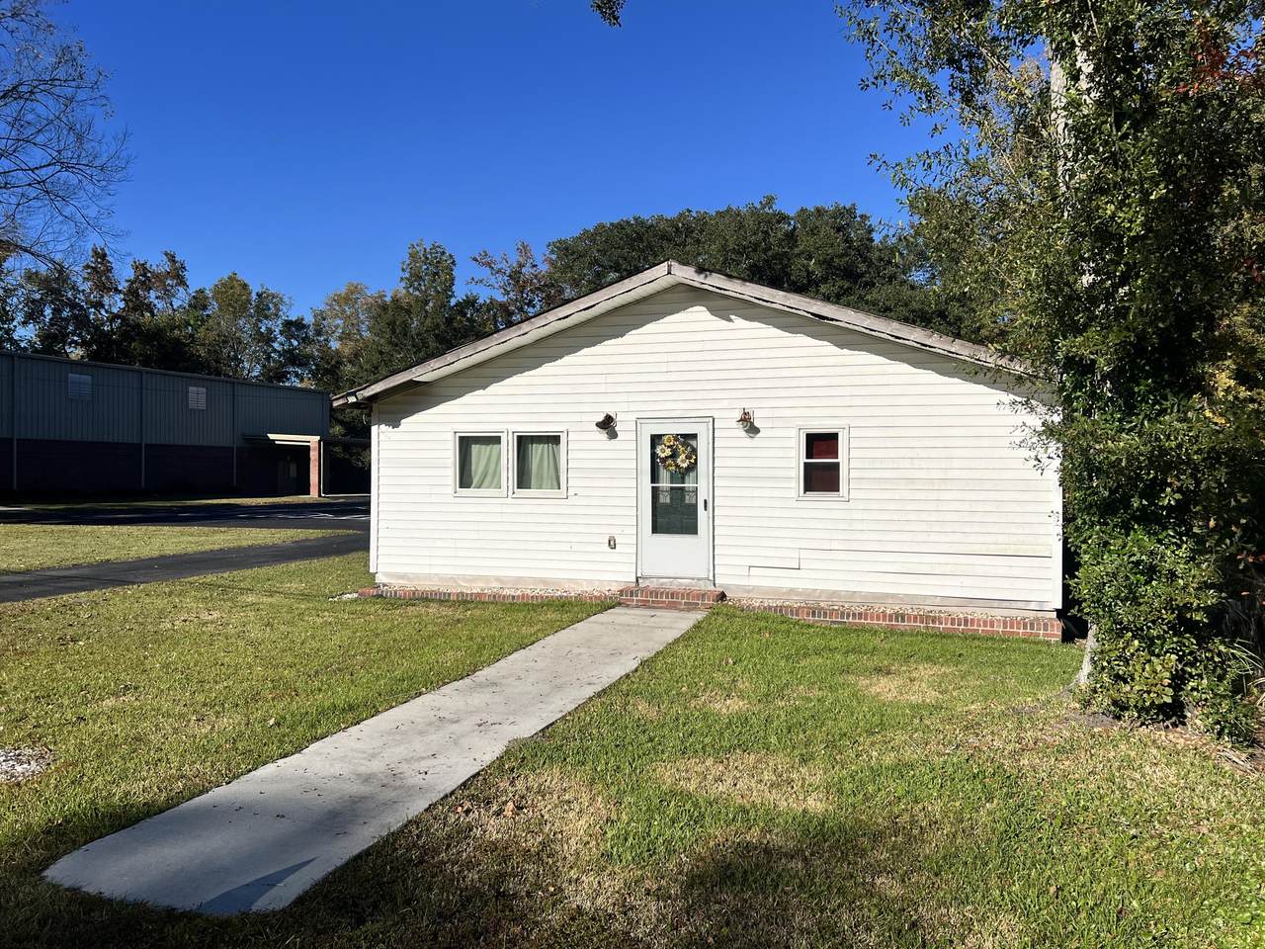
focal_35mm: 26
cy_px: 474
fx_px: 950
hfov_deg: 67.3
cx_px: 632
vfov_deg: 53.1
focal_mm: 5.7
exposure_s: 1/10309
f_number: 1.5
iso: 50
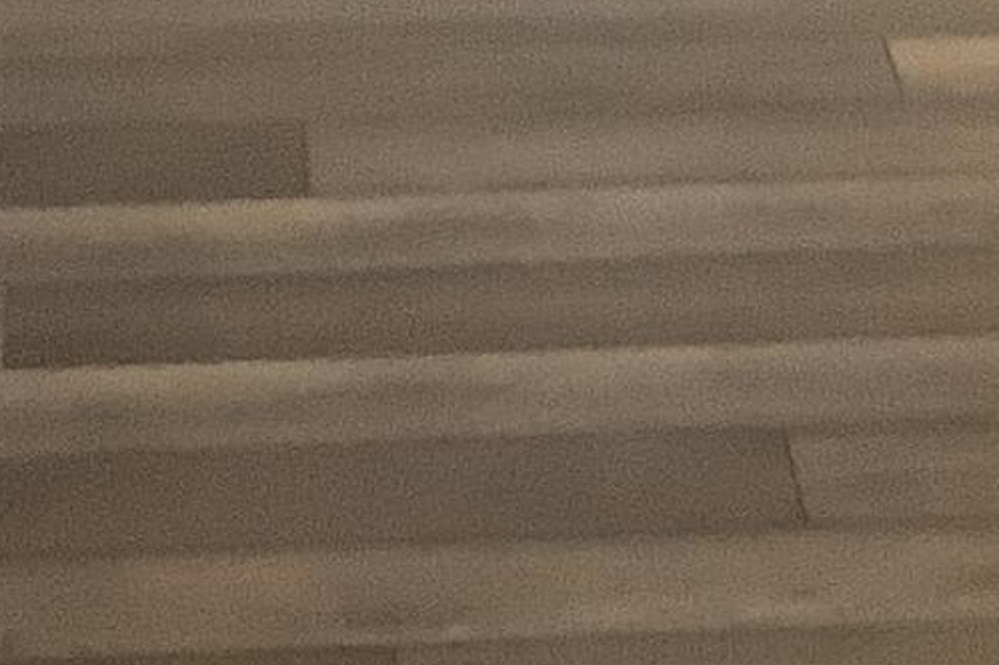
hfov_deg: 10.5
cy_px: -1556
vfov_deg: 6.3
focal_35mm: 194
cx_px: 911
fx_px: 5380
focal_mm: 3.3
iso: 200
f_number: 2.4
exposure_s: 1/60
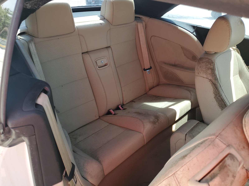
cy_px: 93
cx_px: 124
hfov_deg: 67.3
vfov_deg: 53.1
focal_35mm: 26
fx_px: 187
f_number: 1.5
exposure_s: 1/435
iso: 50
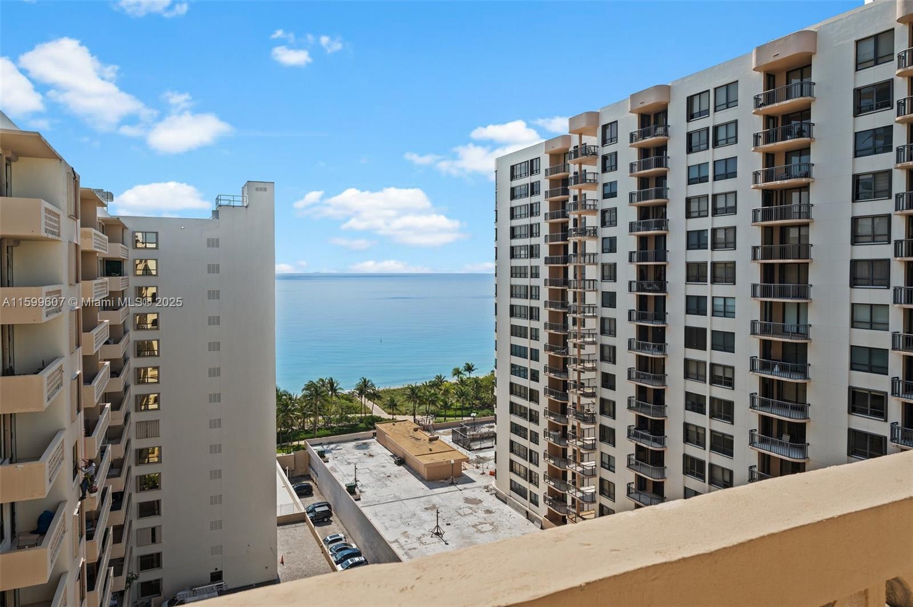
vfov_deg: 53.0
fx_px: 608
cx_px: 456
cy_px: 304
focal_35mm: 24
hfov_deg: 73.8
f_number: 8
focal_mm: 24
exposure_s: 1/320
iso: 200
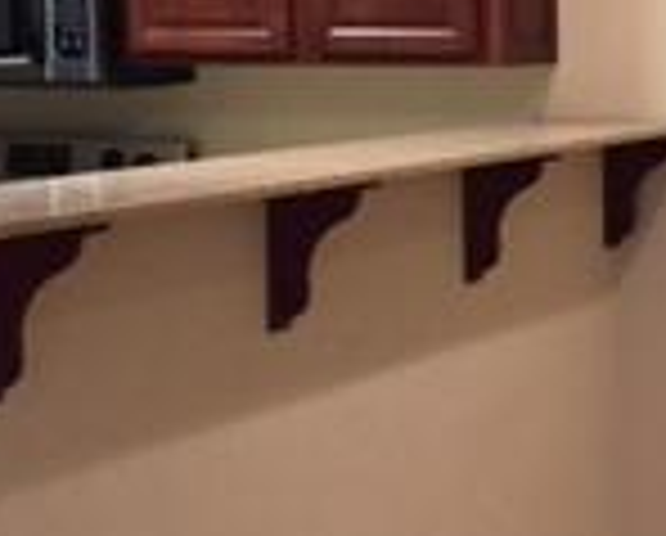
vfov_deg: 12.7
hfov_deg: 14.7
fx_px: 2410
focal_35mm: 122
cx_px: 981
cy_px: 171
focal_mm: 4.15
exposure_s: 1/30
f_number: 2.2
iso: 125
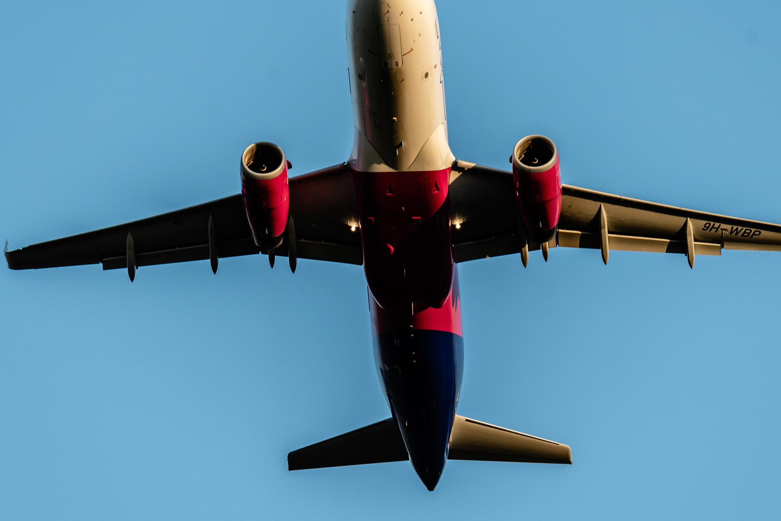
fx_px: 10304
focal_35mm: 475
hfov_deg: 4.3
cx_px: 411
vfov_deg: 2.9
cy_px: 225
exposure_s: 1/1250
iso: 800
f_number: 6.3
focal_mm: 339
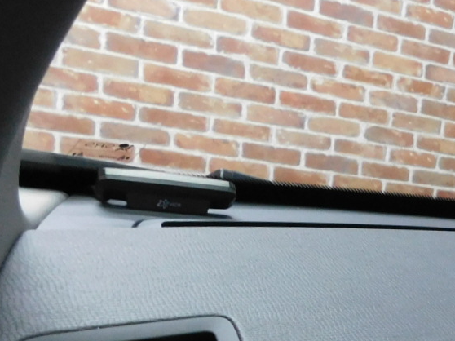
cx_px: 617
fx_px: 867
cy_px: 373
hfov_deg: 24.8
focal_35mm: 66
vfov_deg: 21.2
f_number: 3
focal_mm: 4
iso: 320
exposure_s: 1/30
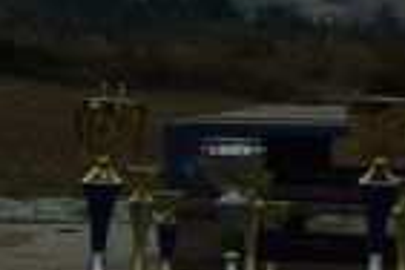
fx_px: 3095
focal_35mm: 275
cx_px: 761
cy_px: -188
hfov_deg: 7.3
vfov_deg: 4.9
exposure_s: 1/350
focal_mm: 43
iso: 100
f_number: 8
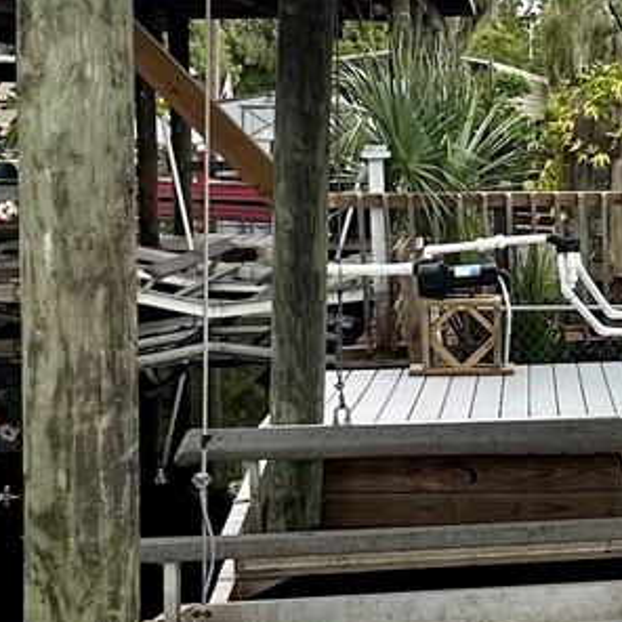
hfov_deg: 23.2
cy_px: 233
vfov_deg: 25.6
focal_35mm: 67
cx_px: 780
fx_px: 1362
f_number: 2.2
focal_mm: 2.22
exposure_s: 1/317
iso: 40
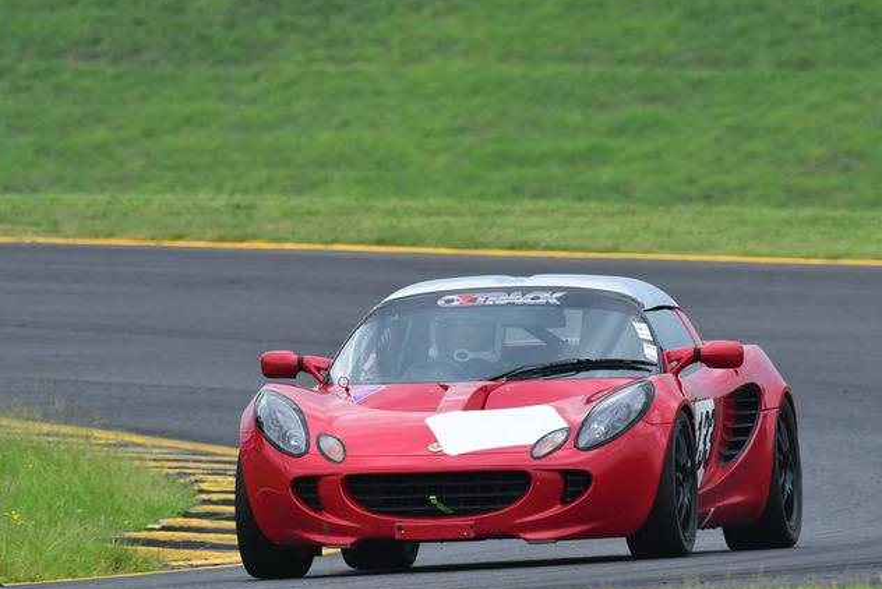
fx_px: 19534
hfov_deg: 2.6
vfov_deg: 1.7
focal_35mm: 797
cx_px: 480
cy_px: 299
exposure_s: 1/640
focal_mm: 420
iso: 1000
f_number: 10
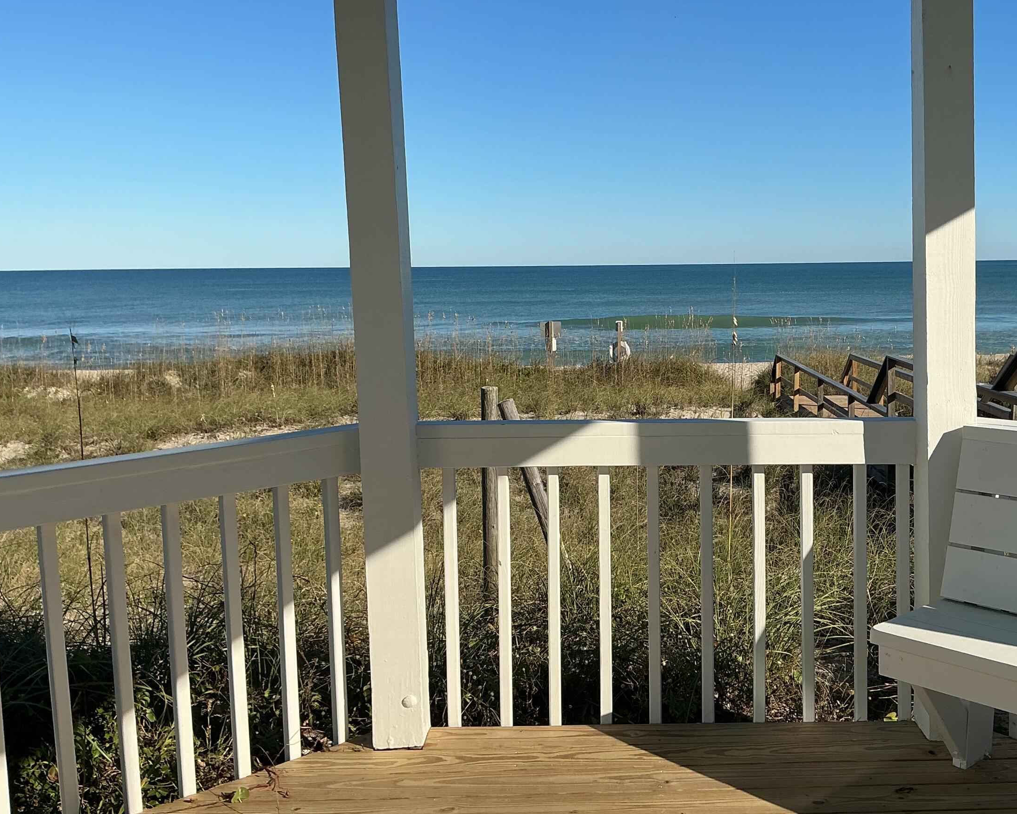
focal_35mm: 39
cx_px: 651
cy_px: 360
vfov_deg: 38.2
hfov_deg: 46.3
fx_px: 1174
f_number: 1.8
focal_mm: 3
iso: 25
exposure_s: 1/2801
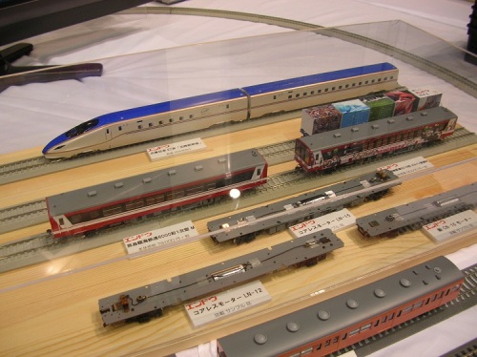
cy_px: 178
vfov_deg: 40.6
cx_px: 238
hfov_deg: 52.7
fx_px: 482
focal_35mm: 35
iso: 50
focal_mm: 5.8
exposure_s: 1/15.5
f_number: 2.8
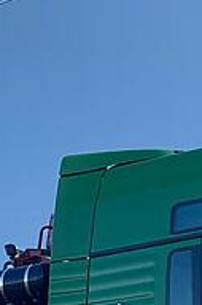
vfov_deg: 15.2
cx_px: -379
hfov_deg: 9.0
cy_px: 424
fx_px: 1071
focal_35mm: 127
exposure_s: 1/501
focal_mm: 3.99
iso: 20
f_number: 1.8
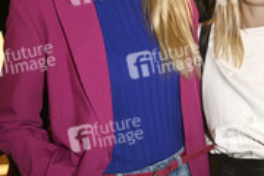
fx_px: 513
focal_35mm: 70
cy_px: 25
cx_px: 272
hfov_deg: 27.0
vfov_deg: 19.2
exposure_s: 1/160
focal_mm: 28
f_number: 5.6
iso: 2000
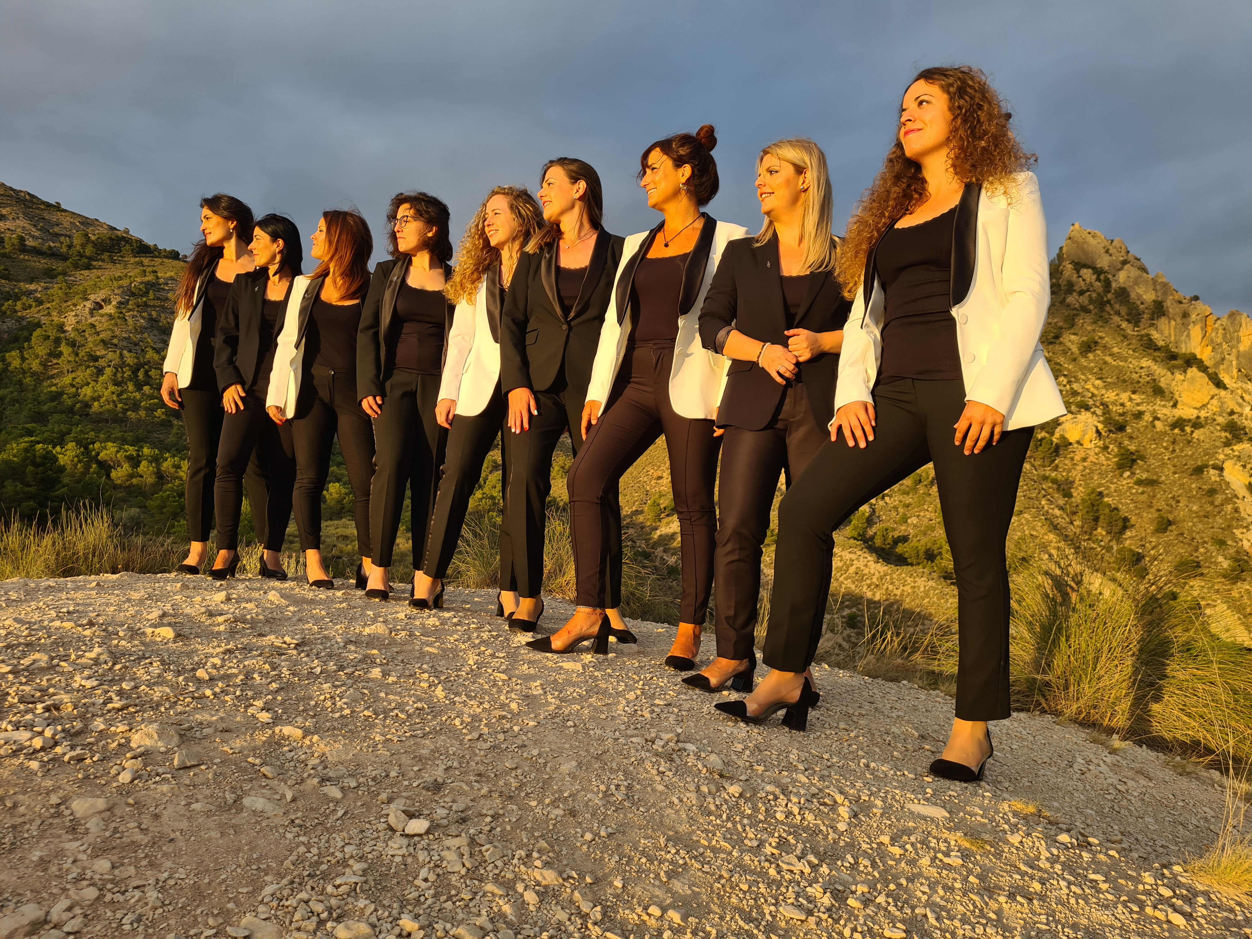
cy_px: 470
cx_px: 626
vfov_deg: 53.1
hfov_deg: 67.3
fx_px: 940
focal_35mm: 26
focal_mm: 5.4
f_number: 1.8
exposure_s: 1/744
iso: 50
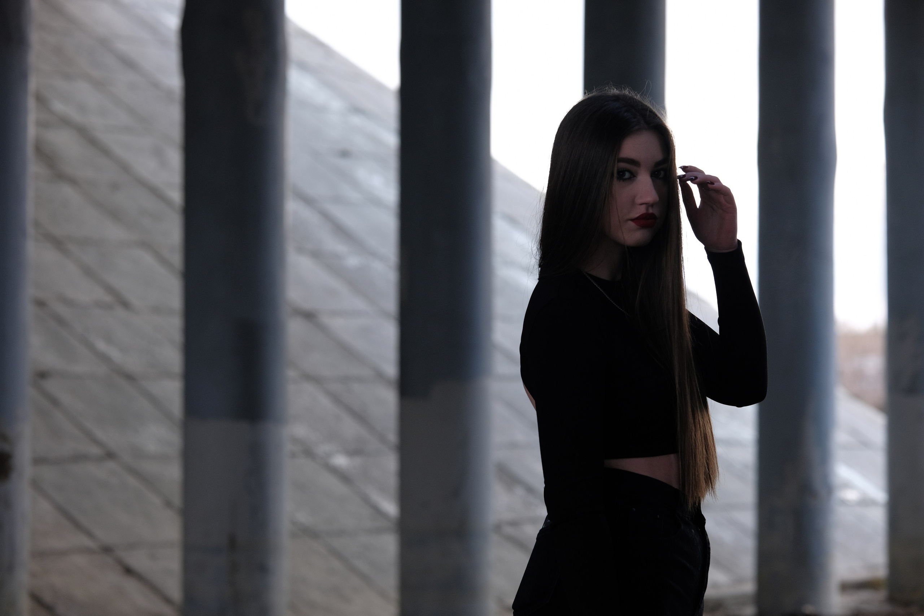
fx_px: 2900
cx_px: 462
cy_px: 308
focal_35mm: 113
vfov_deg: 12.1
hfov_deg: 18.1
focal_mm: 75
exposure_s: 1/250
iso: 500
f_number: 3.2
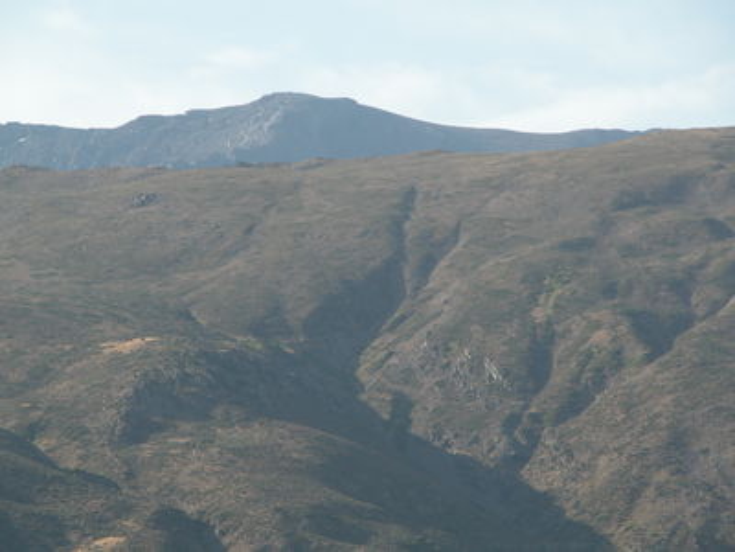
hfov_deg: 8.2
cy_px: 276
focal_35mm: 242
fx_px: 5138
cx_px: 368
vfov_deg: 6.1
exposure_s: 1/302
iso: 100
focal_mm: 61.5
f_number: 5.9
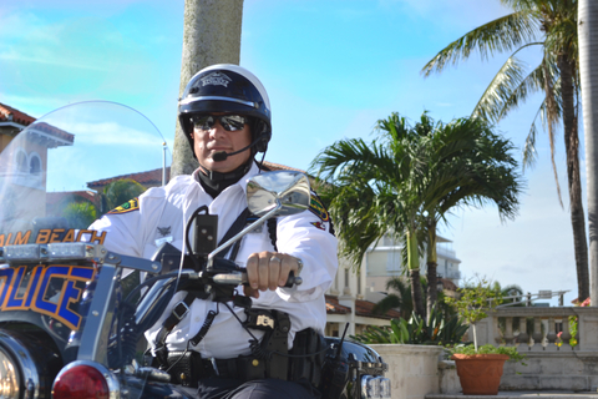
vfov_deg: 16.6
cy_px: 200
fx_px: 1370
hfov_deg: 24.6
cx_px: 299
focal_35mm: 82
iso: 100
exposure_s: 1/250
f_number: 8
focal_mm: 55
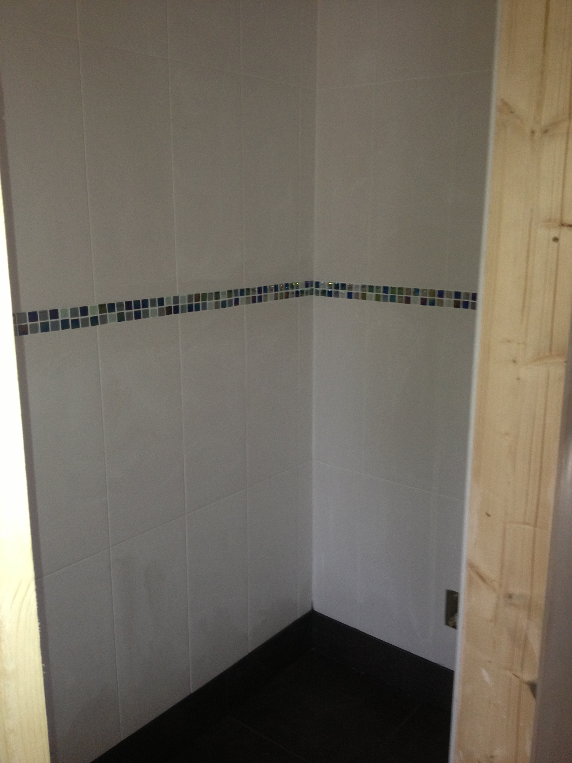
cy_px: 382
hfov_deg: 40.7
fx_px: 771
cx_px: 286
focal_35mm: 35
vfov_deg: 52.6
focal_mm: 4.28
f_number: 2.4
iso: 125
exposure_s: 1/20
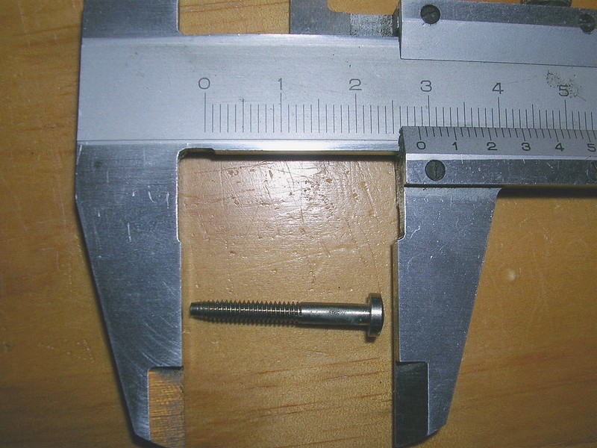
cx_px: 298
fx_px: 655
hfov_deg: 49.0
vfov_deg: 37.7
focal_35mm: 38
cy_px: 224
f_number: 5.6
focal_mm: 5.8
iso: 50
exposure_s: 1/60.1
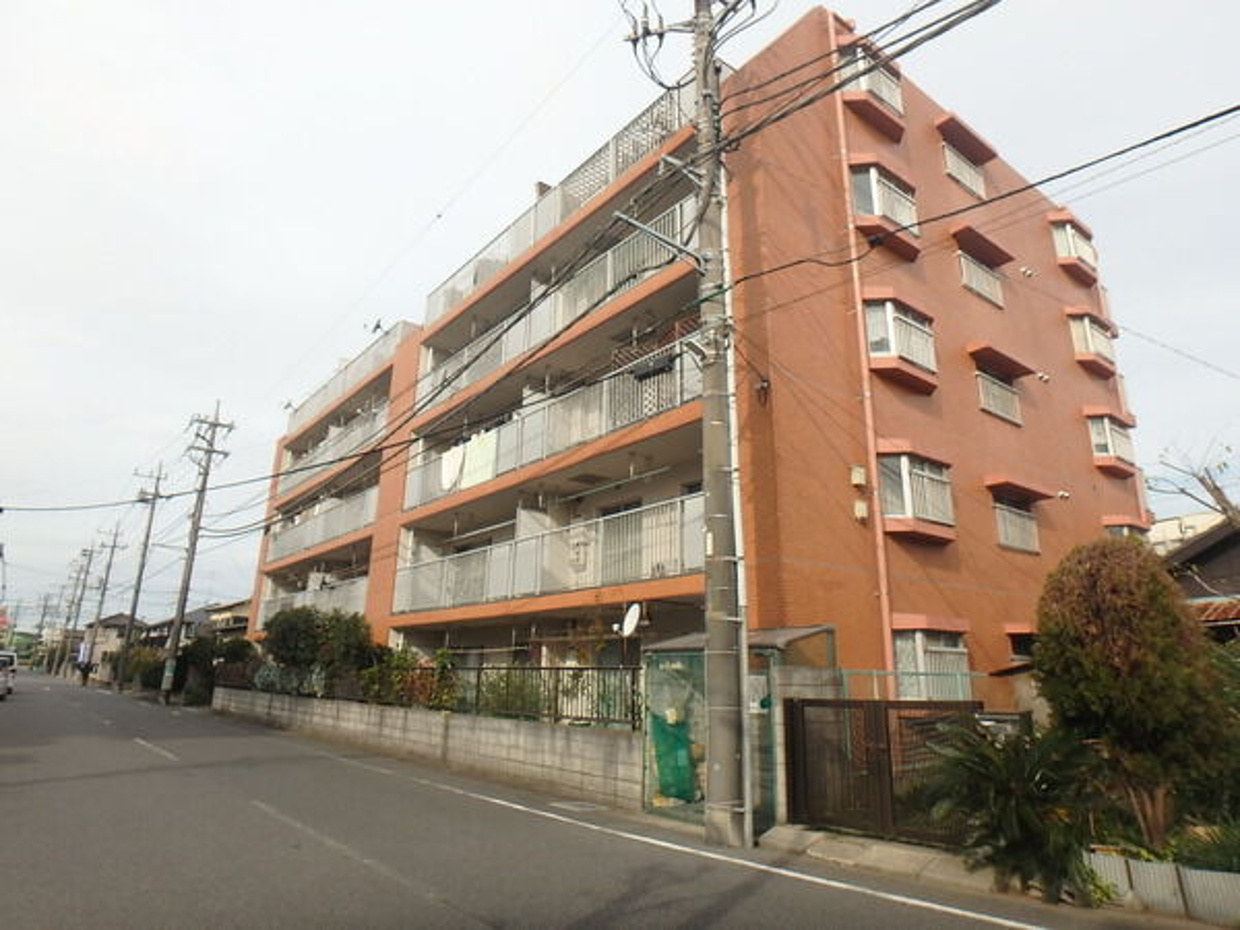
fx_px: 752
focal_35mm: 21
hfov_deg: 79.0
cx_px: 620
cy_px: 465
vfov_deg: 63.4
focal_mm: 3.7
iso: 125
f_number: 3.5
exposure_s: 1/800
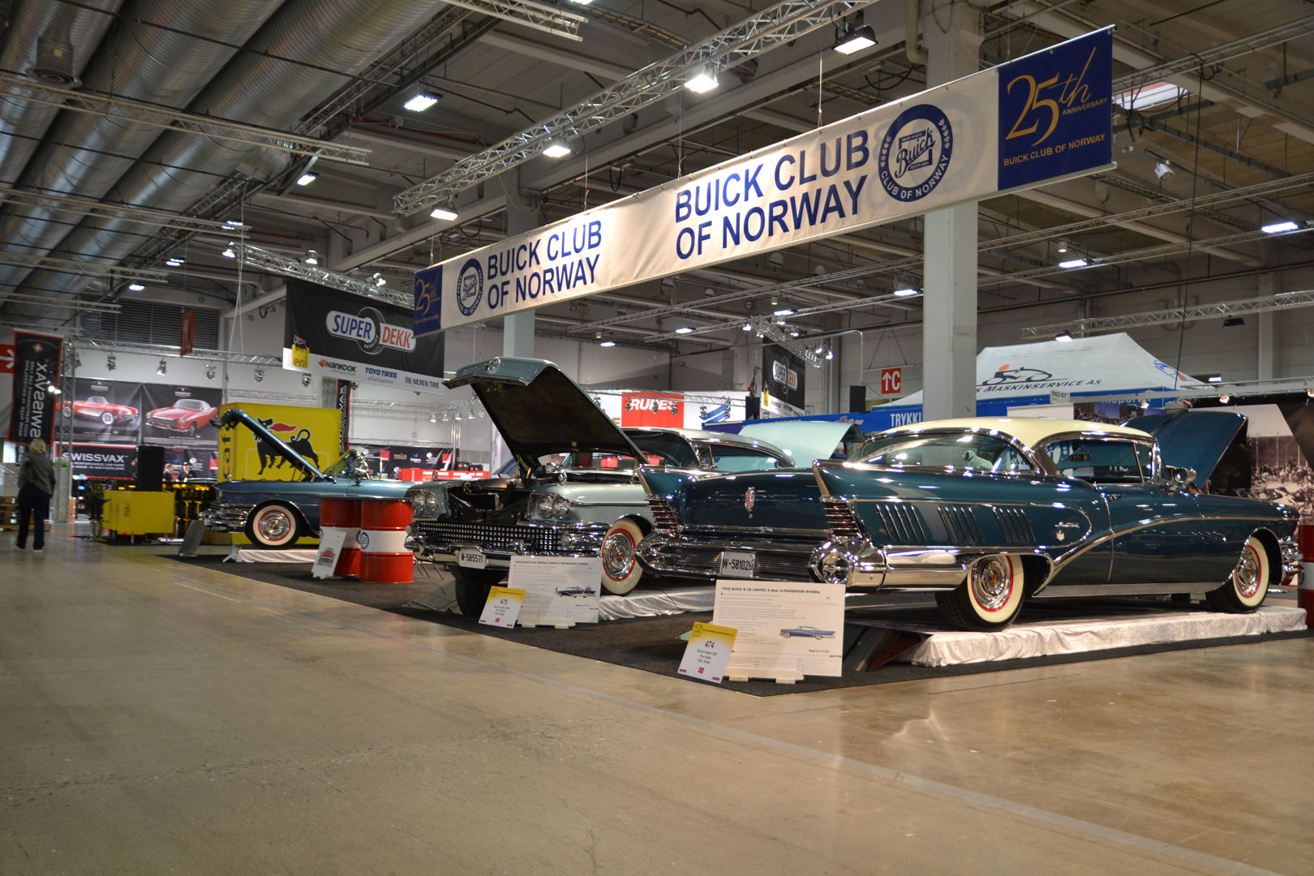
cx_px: 657
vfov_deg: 41.7
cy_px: 438
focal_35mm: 32
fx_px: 1150
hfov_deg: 59.5
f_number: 3.5
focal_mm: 21
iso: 400
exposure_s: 1/50
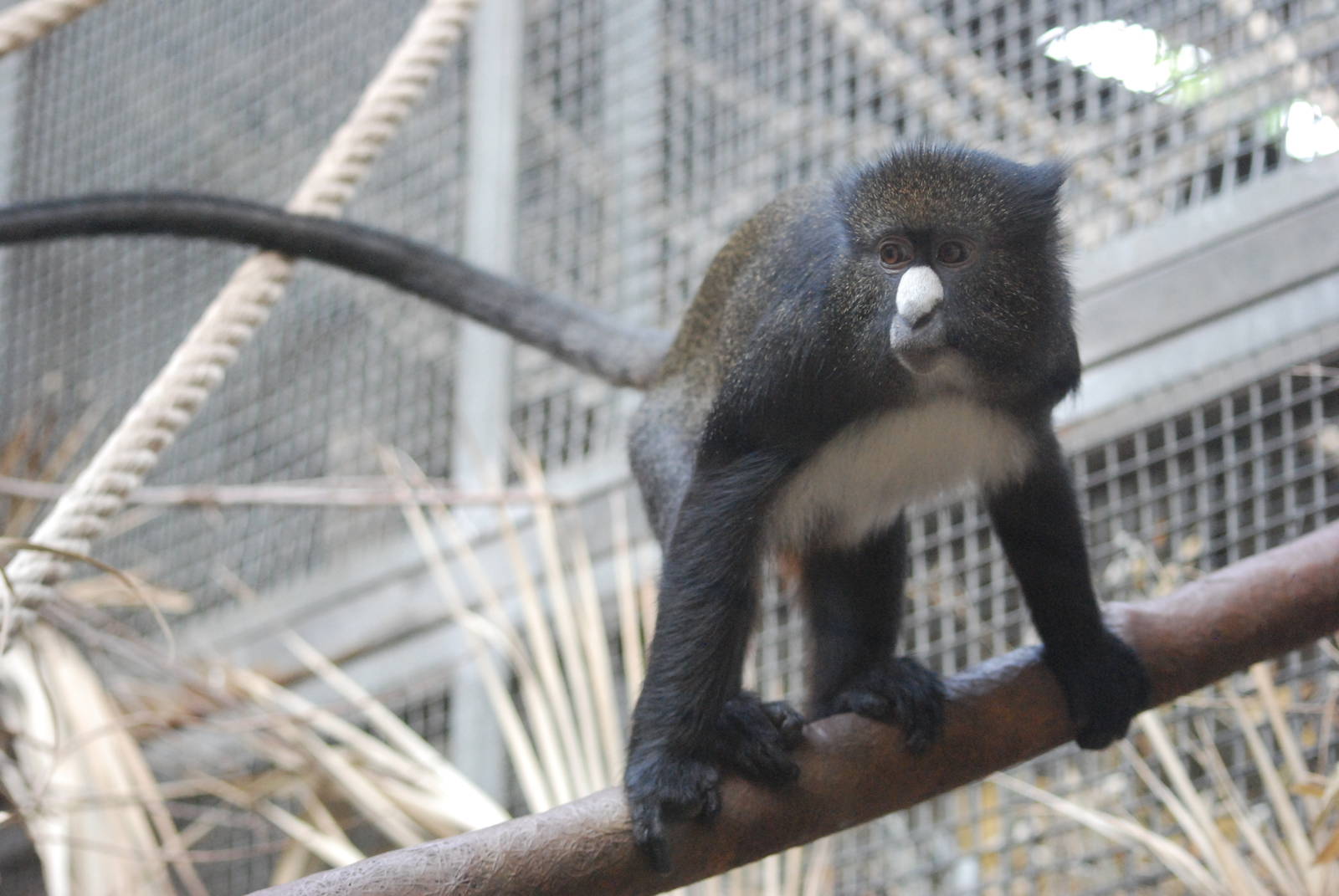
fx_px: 3910
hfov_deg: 19.4
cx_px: 670
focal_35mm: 105
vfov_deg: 13.1
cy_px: 448
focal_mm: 70
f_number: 4
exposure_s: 1/160
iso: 1600
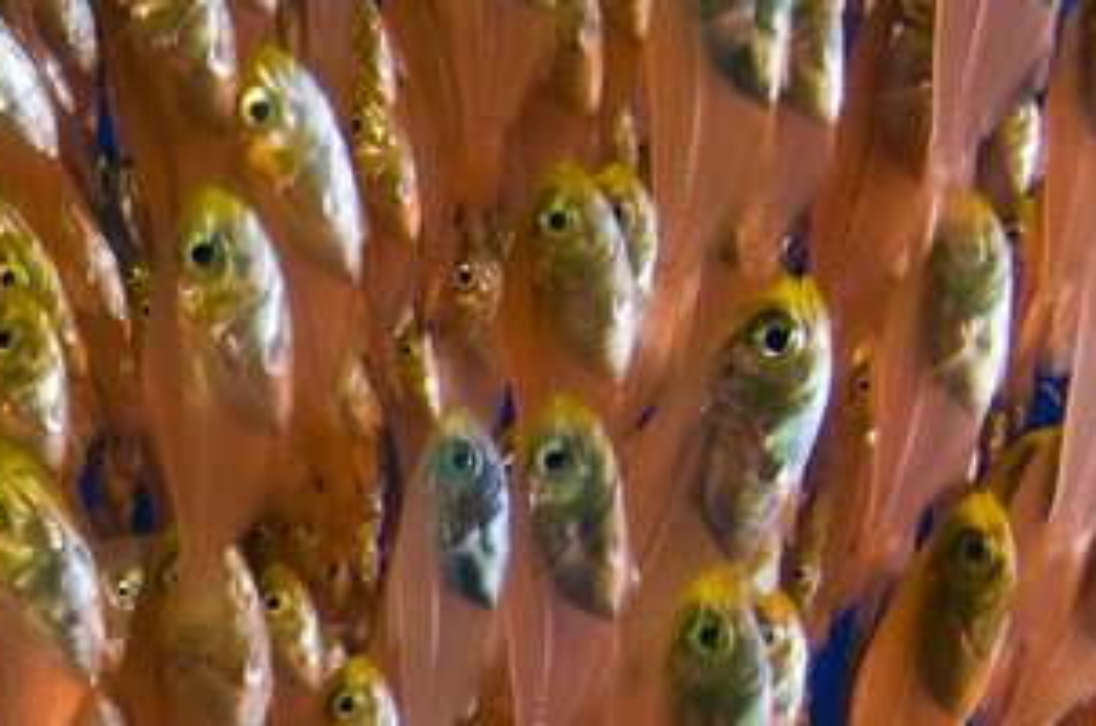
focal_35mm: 65
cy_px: 828
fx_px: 1964
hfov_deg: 27.5
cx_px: -214
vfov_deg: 19.9
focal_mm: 13
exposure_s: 1/60
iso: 200
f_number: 18
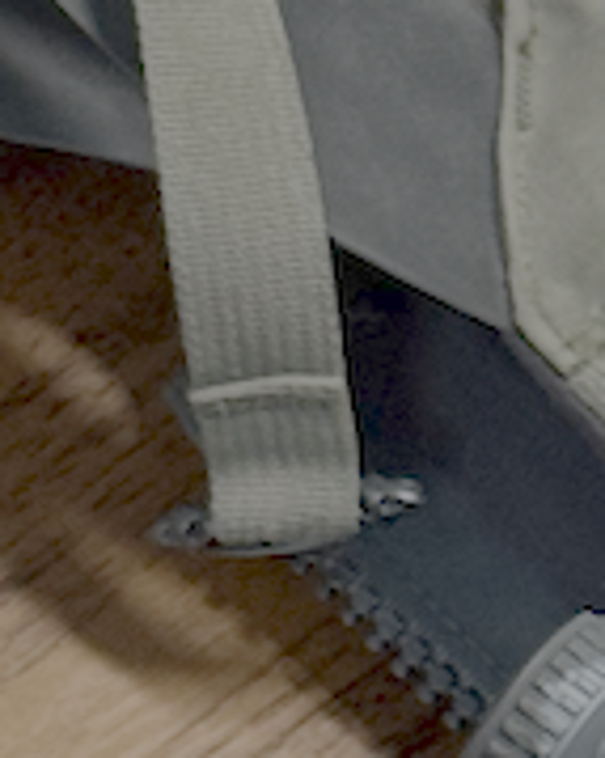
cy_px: 1366
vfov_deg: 5.5
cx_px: 1087
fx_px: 7818
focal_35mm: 349
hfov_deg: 4.4
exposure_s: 1/40
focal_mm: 6.76
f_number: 1.78
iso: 250
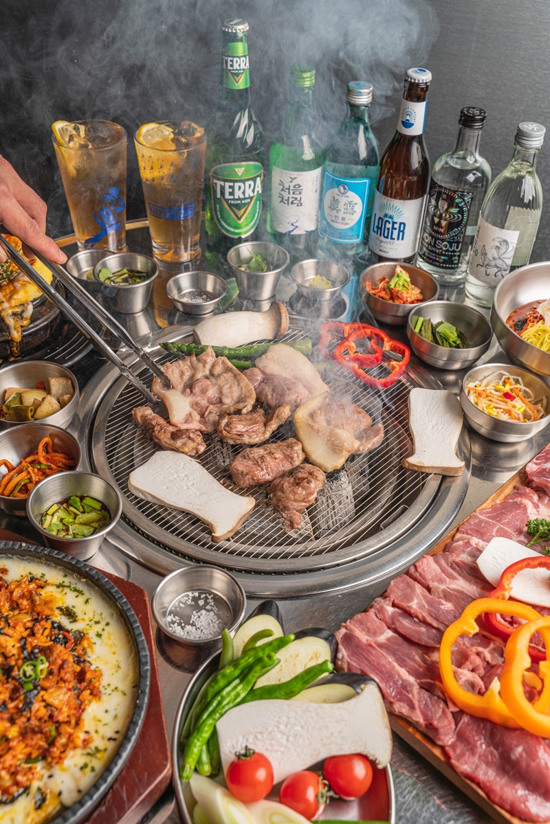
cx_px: 275
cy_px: 412
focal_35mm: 36
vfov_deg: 53.1
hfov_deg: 36.9
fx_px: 825
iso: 100
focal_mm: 36
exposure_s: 1/125
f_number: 7.1
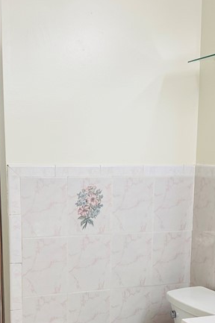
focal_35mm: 64
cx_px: 110
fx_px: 574
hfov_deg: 21.2
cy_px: 255
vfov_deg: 30.7
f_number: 1.8
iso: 32
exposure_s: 1/121
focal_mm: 4.25
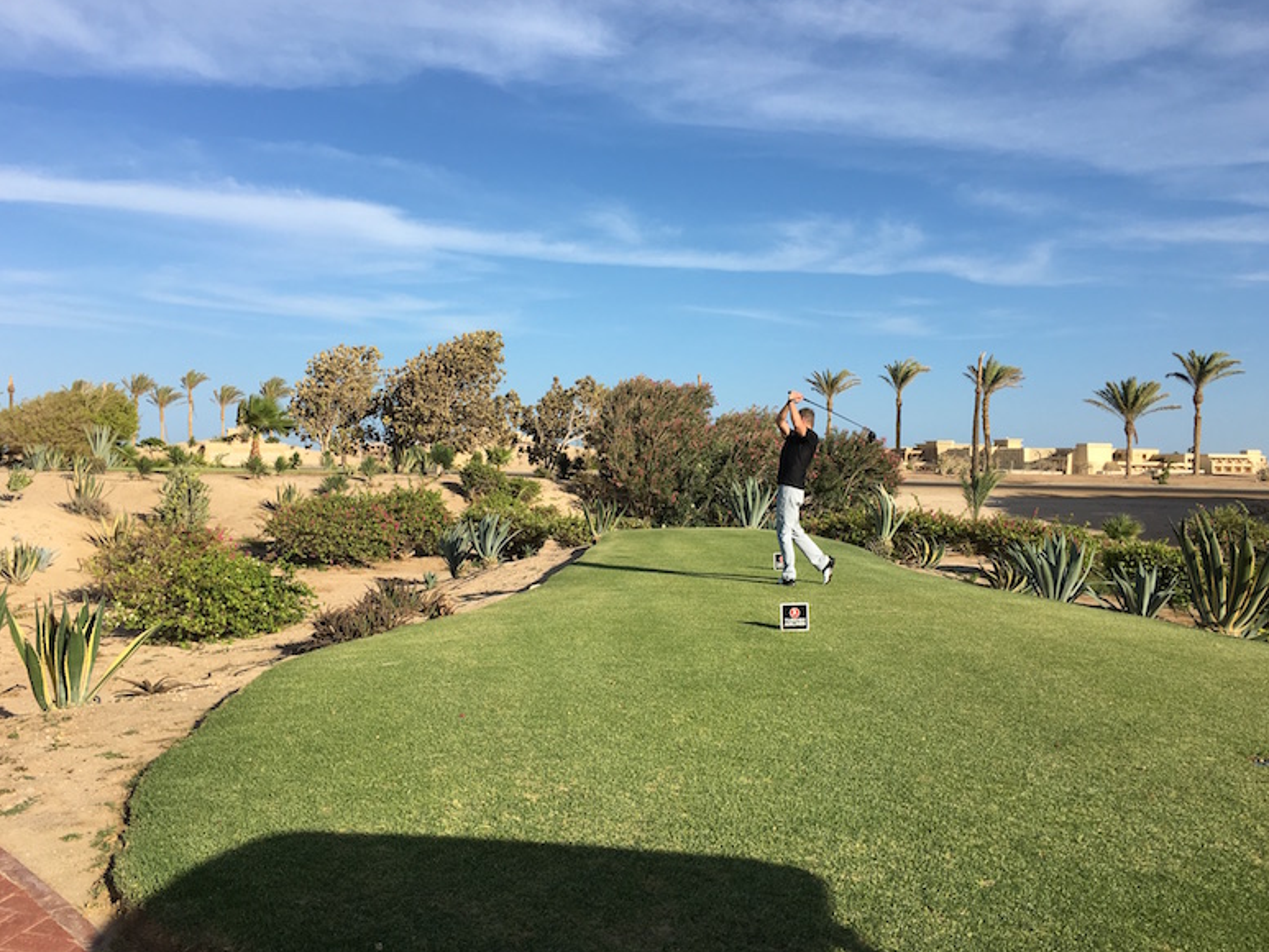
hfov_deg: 60.0
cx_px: 642
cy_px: 471
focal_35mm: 30
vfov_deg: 46.8
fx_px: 1100
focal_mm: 4.15
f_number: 2.2
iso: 25
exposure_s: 1/1748
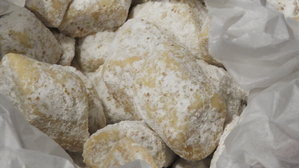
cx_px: 167
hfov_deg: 10.1
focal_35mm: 214
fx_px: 1697
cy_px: 15
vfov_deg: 5.7
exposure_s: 1/25
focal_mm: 20.6
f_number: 5
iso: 400
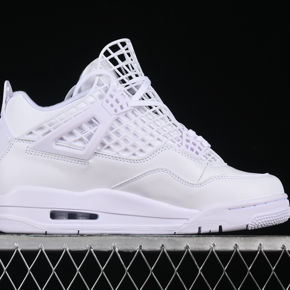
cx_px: 137
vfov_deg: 18.1
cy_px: 145
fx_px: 910
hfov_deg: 18.1
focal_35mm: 96
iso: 160
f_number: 9
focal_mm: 50
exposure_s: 1/80
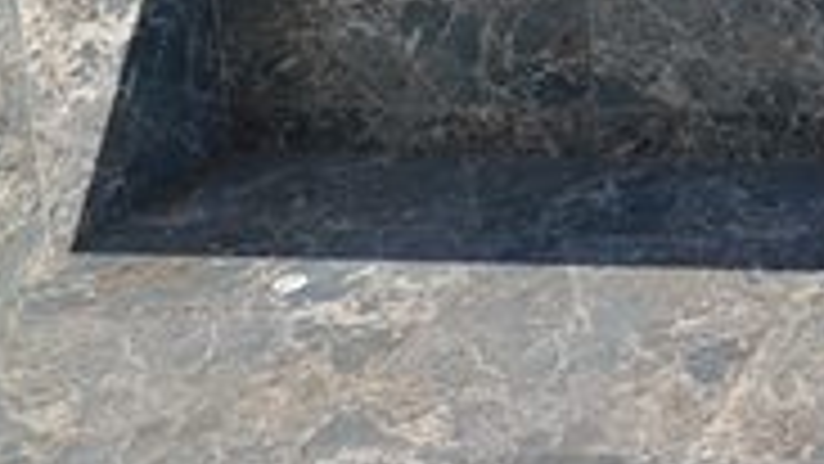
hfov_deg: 24.5
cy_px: -347
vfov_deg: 16.5
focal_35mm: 62
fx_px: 1355
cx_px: 1295
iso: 100
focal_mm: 10
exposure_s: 1/320
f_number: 9
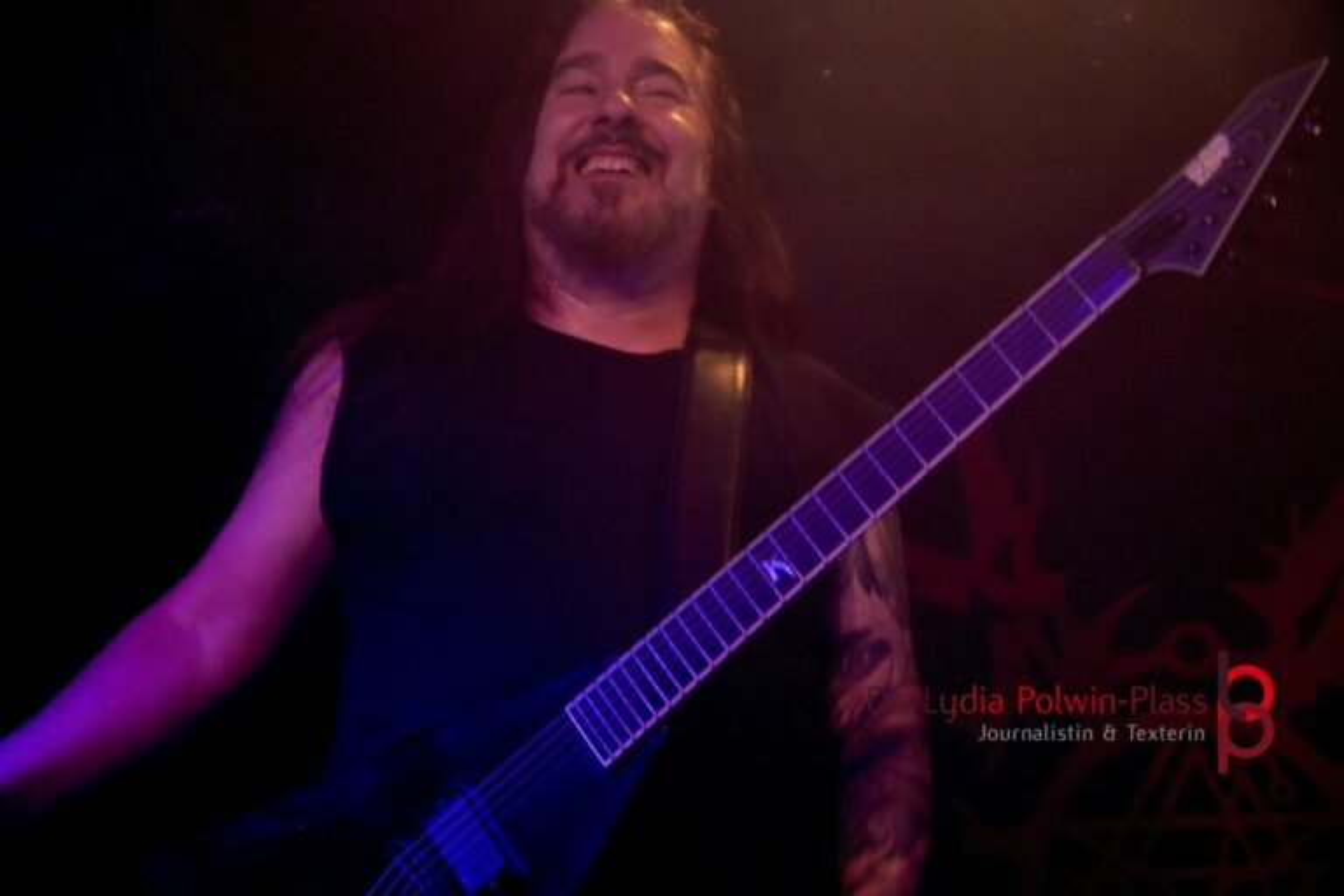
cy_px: 448
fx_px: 3584
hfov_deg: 21.2
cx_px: 672
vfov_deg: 14.3
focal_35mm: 96
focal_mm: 64
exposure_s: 1/60
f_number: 5
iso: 6400
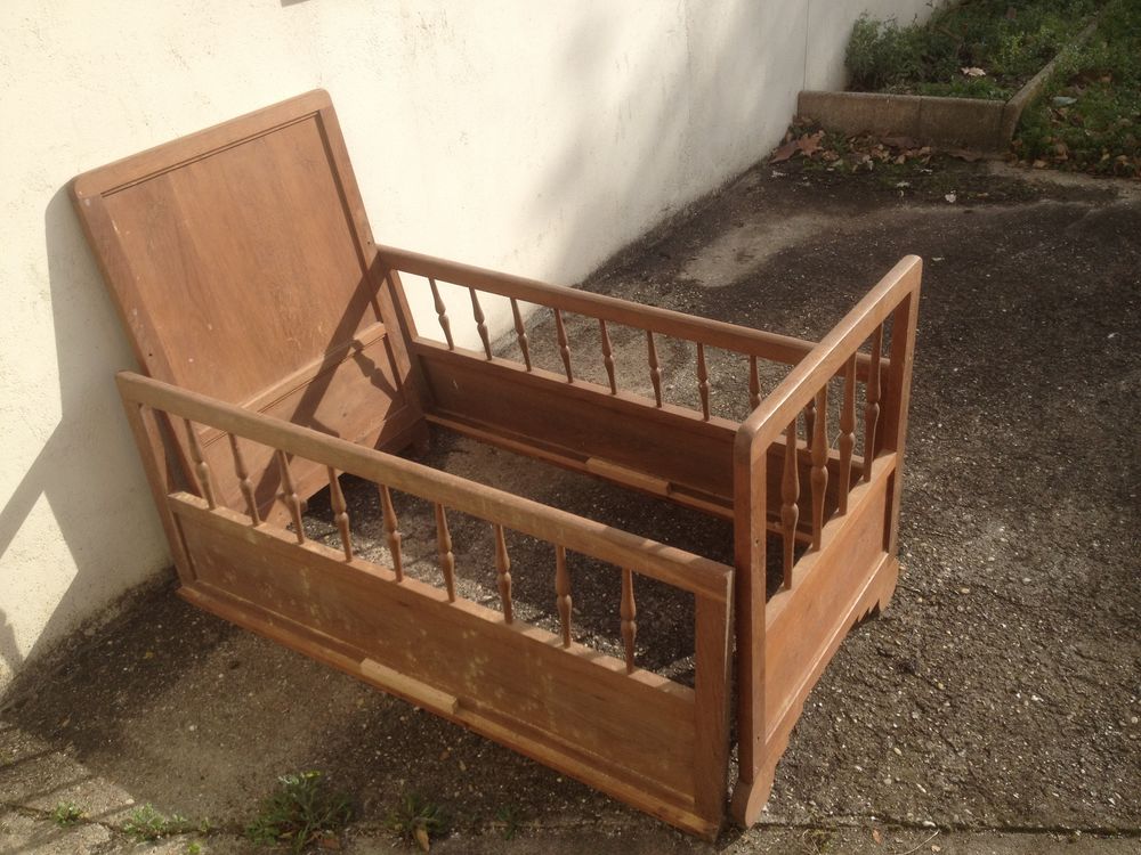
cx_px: 570
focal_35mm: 35
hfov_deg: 52.6
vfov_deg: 40.7
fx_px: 1154
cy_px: 428
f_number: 2.4
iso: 50
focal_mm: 4.28
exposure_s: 1/1346
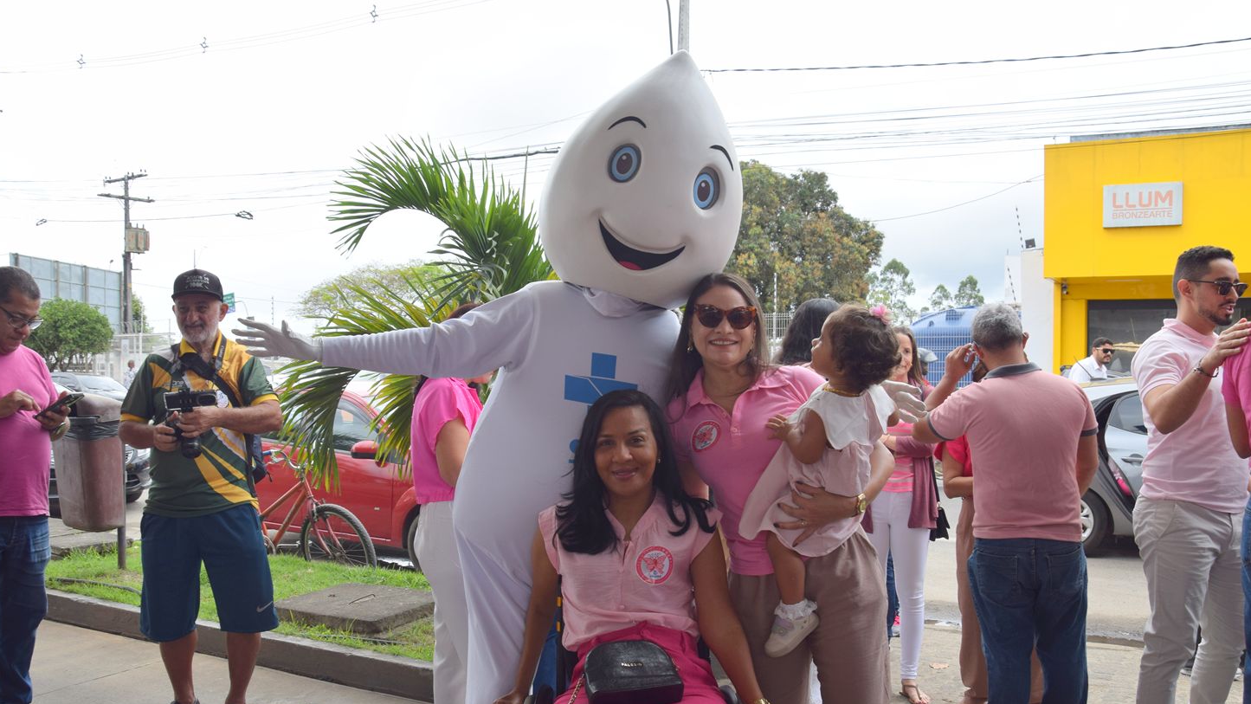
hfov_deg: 66.1
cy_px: 406
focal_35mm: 29
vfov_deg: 40.1
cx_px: 621
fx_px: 962
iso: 200
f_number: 8
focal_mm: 18
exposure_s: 1/250
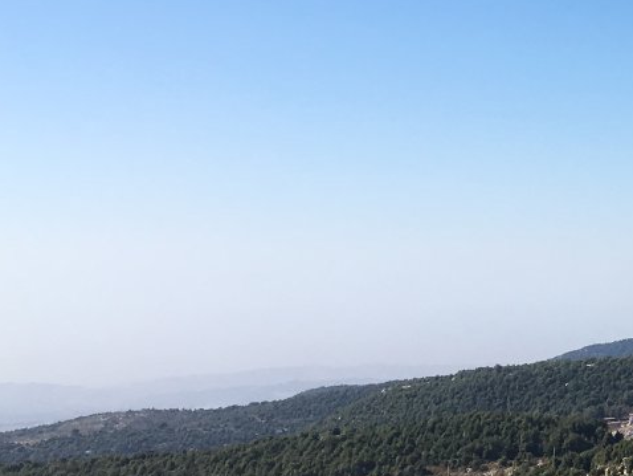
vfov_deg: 14.5
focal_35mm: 97
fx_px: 1775
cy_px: -164
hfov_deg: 18.0
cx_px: 950
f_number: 2.2
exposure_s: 1/1876
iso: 25
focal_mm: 4.15
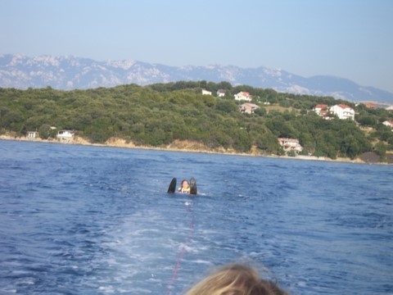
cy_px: 148
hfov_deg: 17.3
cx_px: 196
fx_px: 1294
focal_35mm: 114
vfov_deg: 13.0
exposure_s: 1/160
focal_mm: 18.6
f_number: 8.3
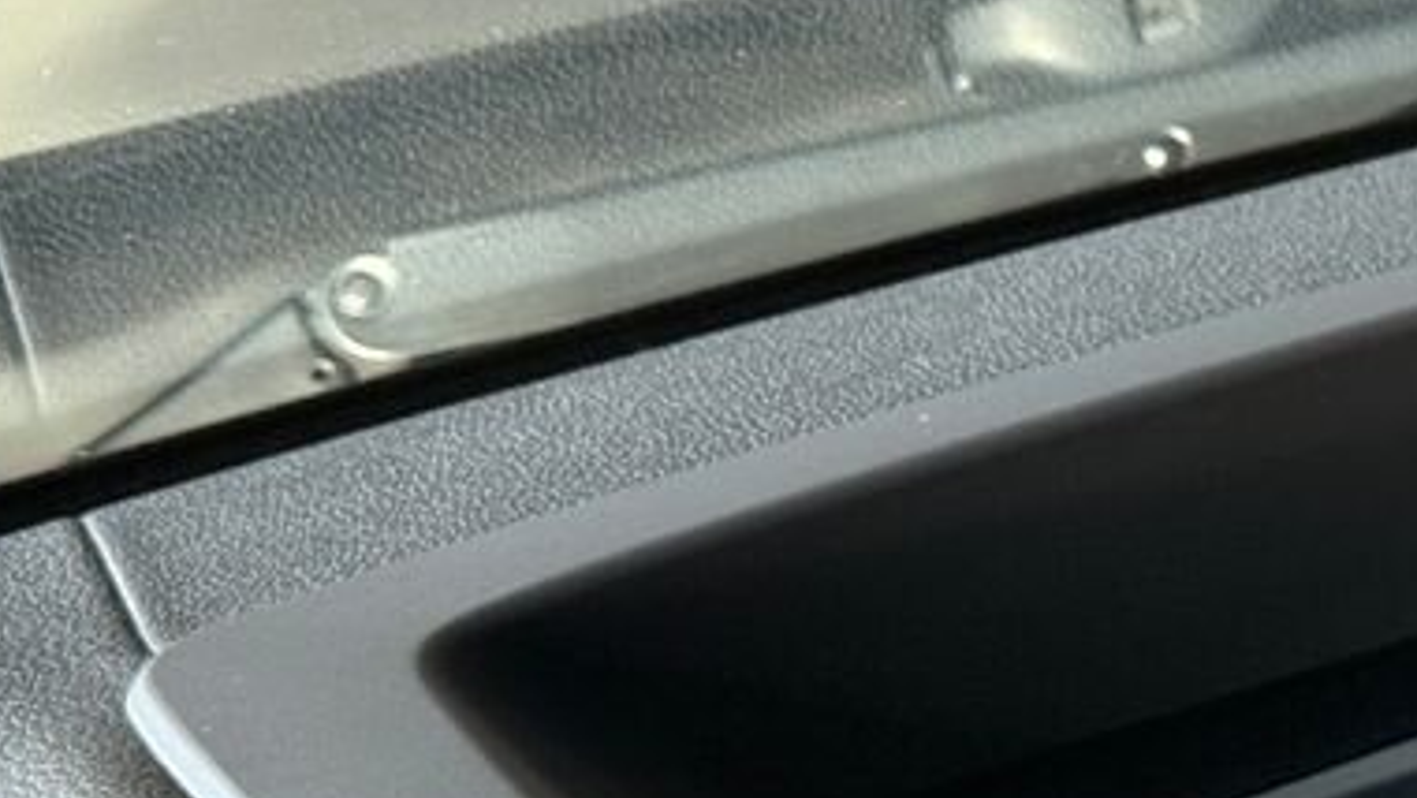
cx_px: 1738
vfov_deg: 8.6
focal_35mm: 141
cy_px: 492
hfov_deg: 14.7
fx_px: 5299
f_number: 1.78
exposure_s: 1/49
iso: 250
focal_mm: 6.76
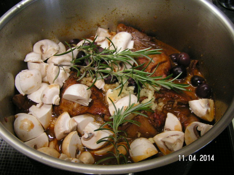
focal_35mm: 38
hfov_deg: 49.0
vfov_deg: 37.7
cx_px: 117
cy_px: 88
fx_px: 257
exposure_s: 1/15
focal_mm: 5.8
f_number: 2.8
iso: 200
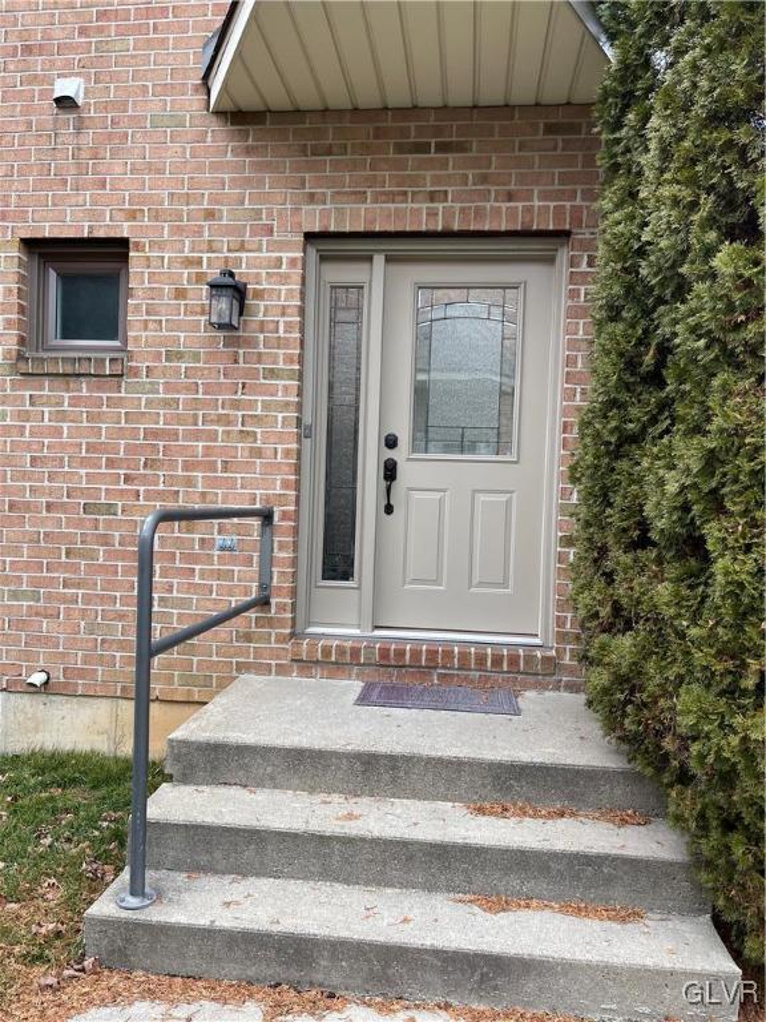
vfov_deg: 67.3
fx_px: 767
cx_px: 383
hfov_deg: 53.1
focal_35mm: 26
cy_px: 511
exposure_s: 1/121
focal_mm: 5.1
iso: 80
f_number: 1.6
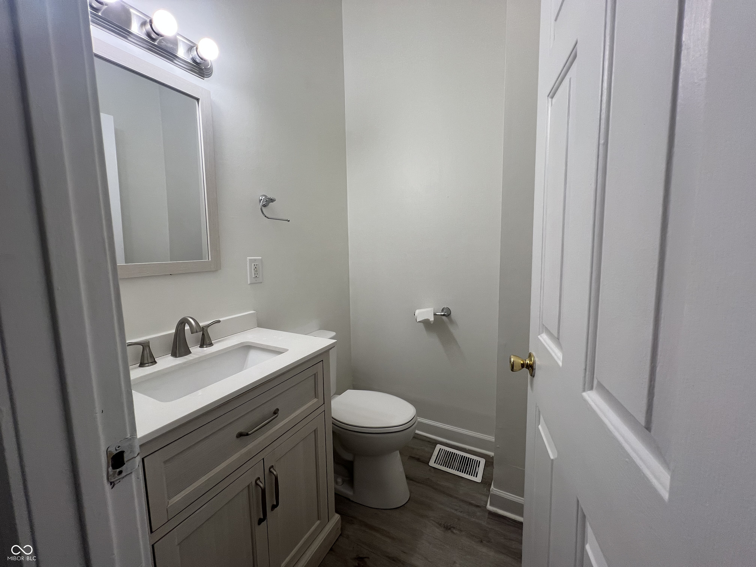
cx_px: 378
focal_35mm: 13
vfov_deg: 89.9
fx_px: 284
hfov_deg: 106.2
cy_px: 284
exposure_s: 1/120
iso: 64
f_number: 1.8
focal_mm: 1.57
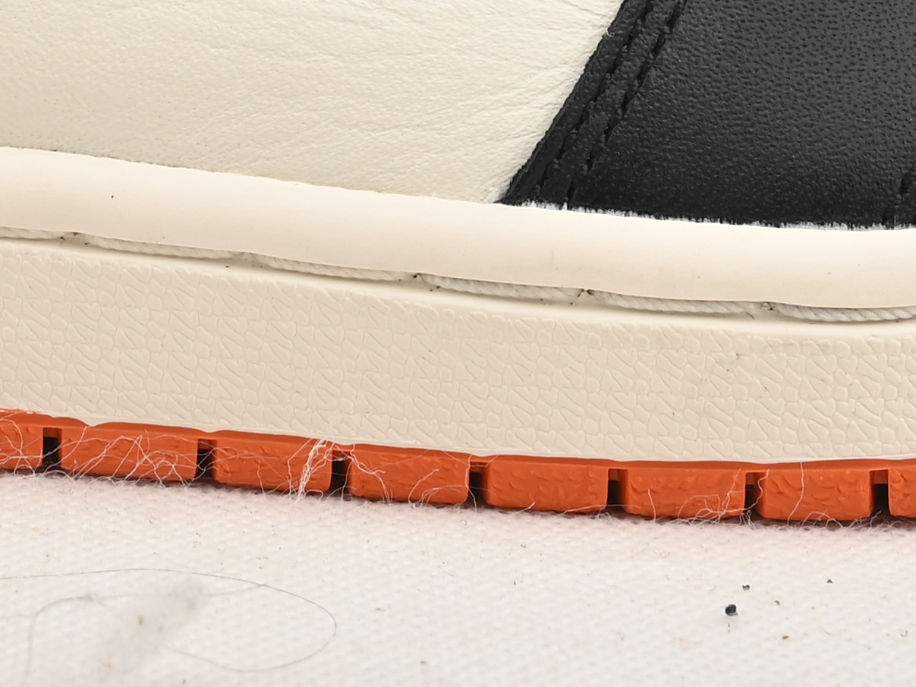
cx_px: 253
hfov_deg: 10.6
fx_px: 4948
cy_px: -563
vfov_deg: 7.7
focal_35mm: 187
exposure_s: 1/200
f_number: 11
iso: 100
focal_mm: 39
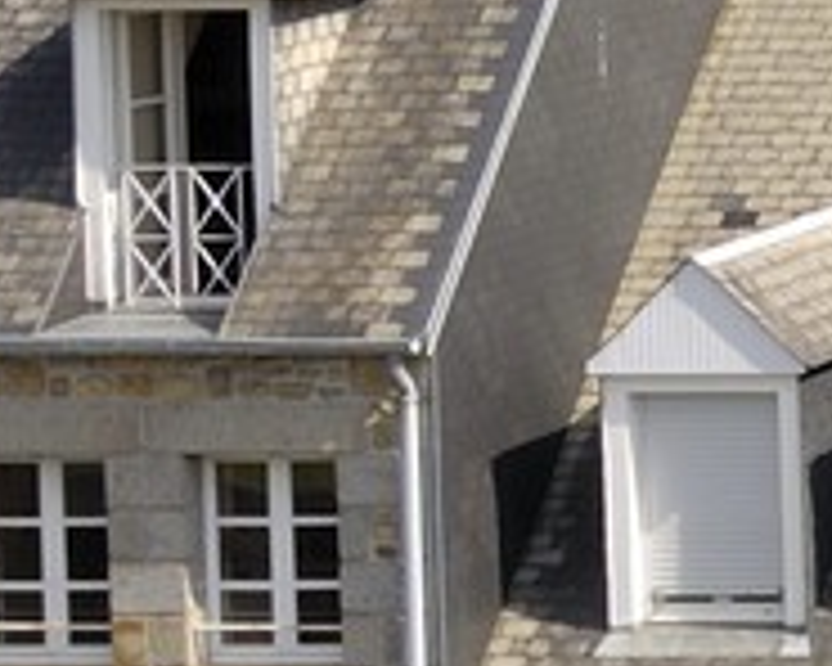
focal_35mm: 268
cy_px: -364
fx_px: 6599
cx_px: 3458
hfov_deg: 6.0
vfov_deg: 5.7
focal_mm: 22
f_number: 8.5
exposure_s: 1/160
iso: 100
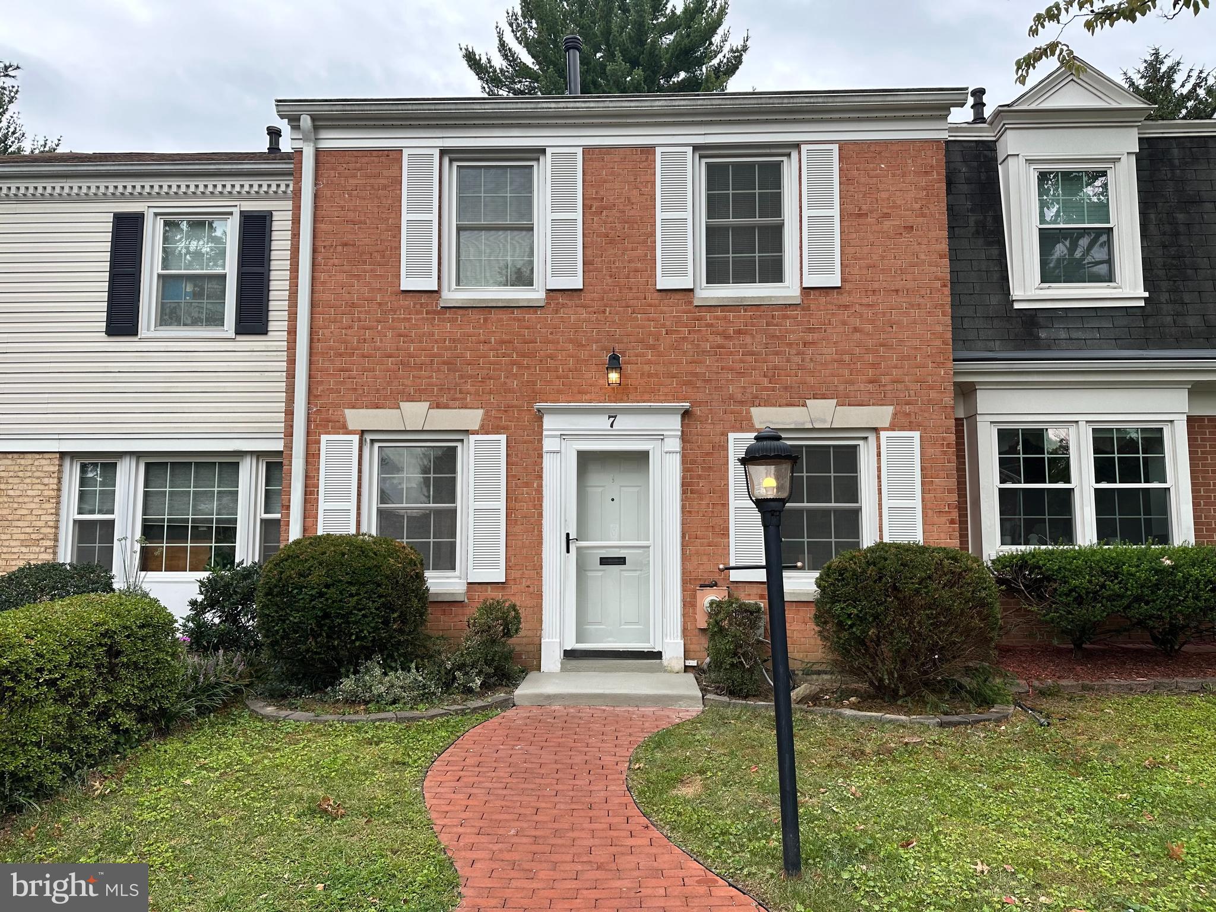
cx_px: 608
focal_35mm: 24
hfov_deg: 71.6
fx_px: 843
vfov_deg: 56.8
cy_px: 456
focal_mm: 6.86
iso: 80
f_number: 1.78
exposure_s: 1/345
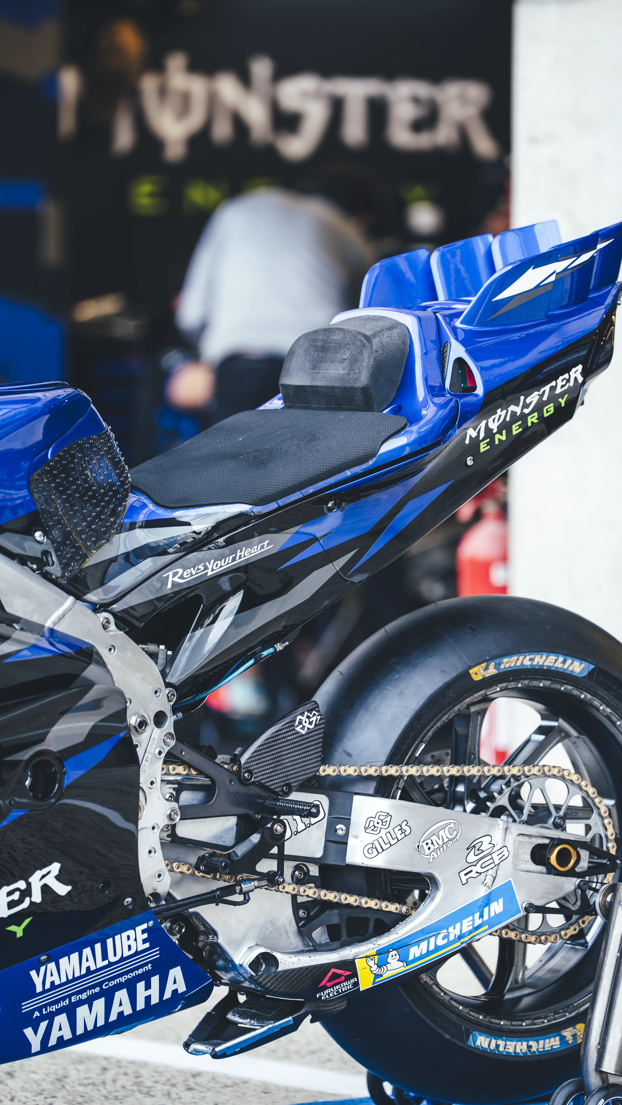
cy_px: 551
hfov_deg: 6.4
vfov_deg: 11.4
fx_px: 5541
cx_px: 364
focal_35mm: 189
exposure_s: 1/200
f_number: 2.8
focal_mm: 180
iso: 100
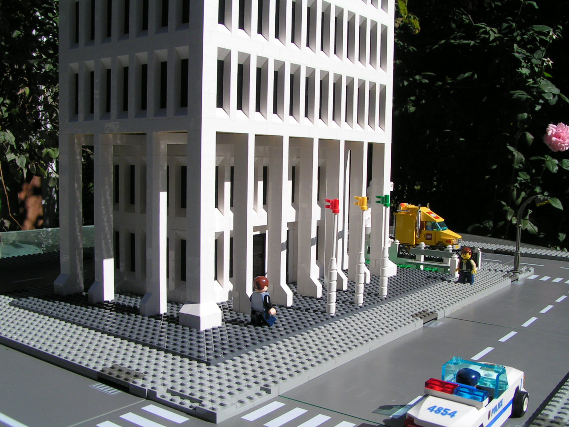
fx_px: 625
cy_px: 214
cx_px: 284
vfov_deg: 37.7
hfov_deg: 49.0
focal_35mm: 38
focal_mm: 5.8
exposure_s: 1/800
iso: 50
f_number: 5.6
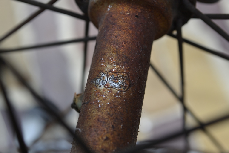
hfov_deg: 27.3
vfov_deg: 18.4
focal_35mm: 74
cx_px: 112
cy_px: 75
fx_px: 471
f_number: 8
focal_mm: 48
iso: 160
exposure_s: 1/125
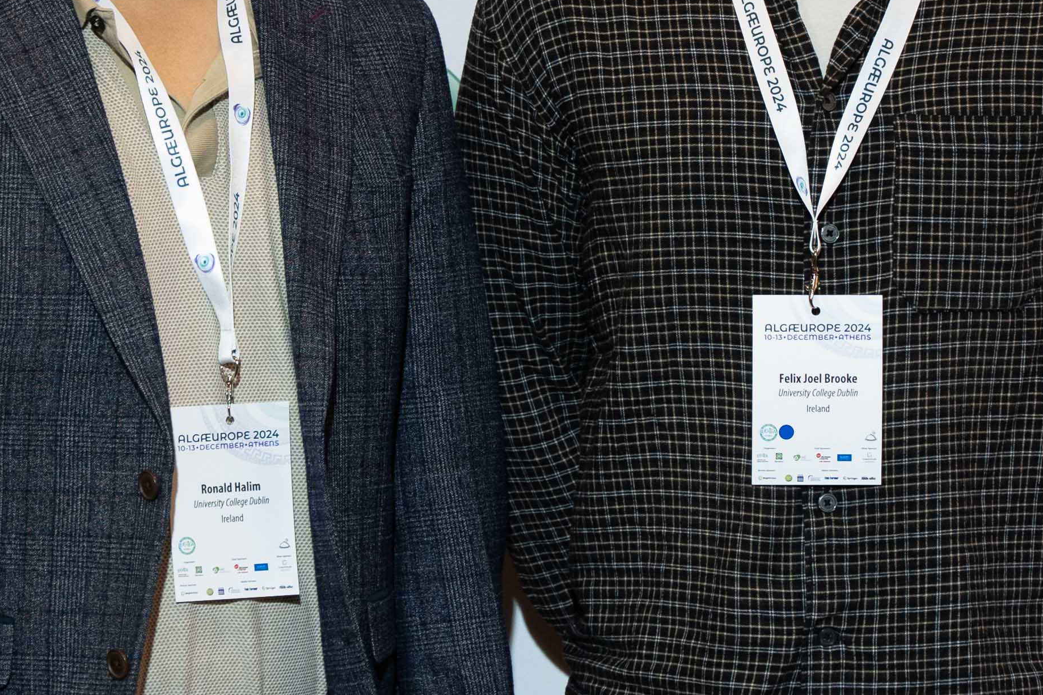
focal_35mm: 213
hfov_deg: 9.7
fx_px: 6171
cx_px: 542
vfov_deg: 6.4
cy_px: 201
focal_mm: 57.1
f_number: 2.8
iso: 1250
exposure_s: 1/125
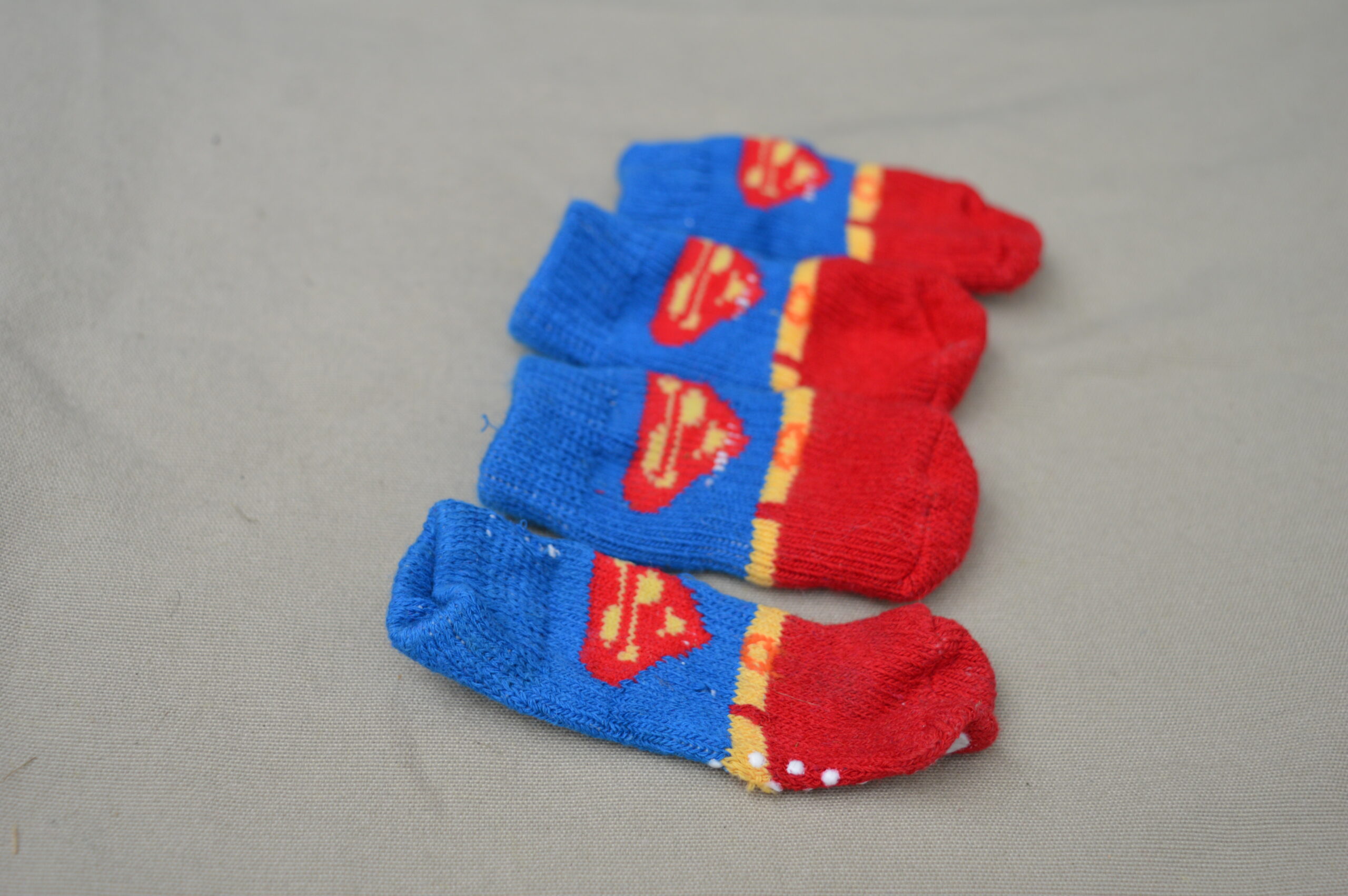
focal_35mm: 54
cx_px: 674
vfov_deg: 25.0
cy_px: 448
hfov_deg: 36.9
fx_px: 2020
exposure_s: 1/125
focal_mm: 36
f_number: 5.6
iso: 160
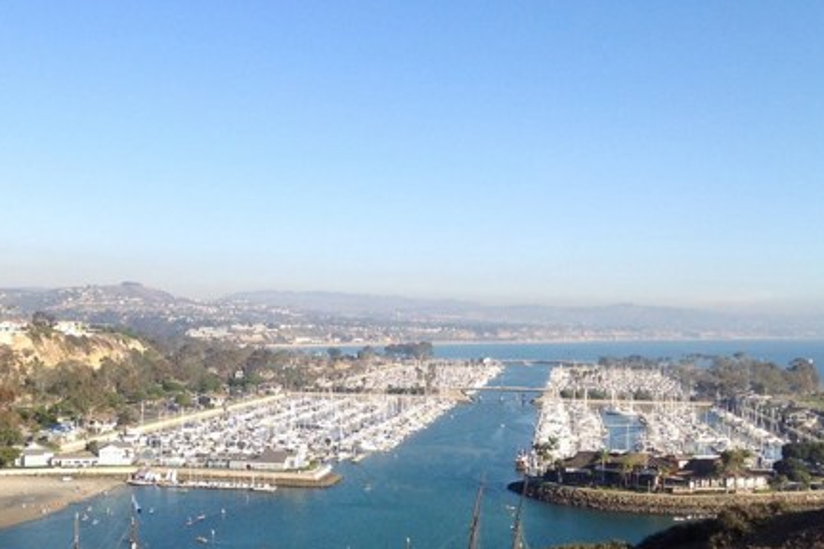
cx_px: 296
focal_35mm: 54
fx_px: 1235
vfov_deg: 24.7
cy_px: 427
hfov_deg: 36.6
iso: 50
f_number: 2.4
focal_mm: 4.28
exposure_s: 1/1513
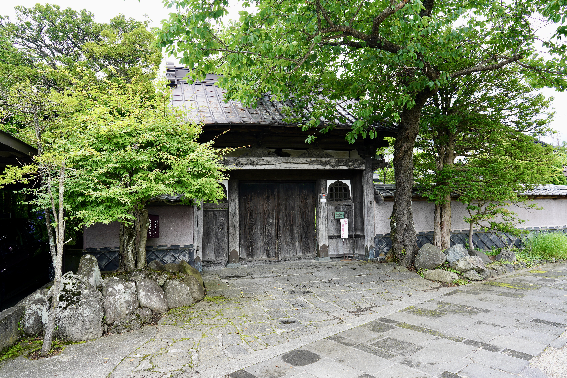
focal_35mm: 24
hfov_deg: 73.7
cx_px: 284
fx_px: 378
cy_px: 189
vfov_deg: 53.1
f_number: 5.6
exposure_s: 1/100
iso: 100
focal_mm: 24
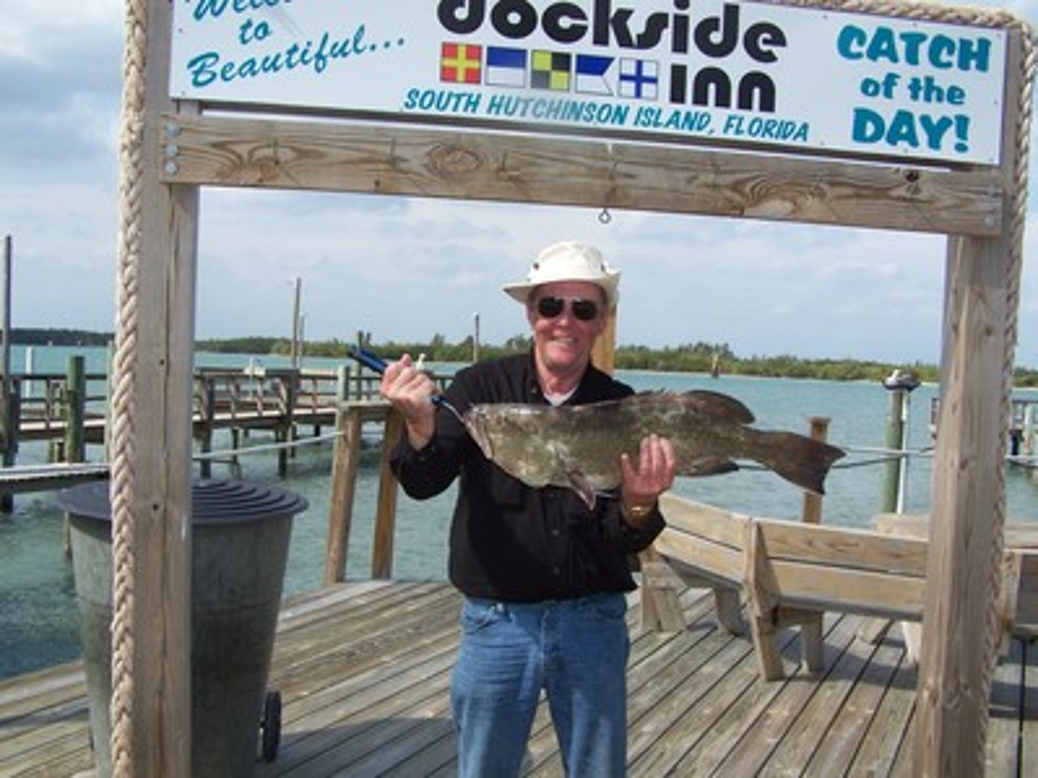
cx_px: 519
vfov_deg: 37.7
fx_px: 1139
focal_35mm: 38
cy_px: 389
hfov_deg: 49.0
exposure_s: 1/750
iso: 80
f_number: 4
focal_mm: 6.3
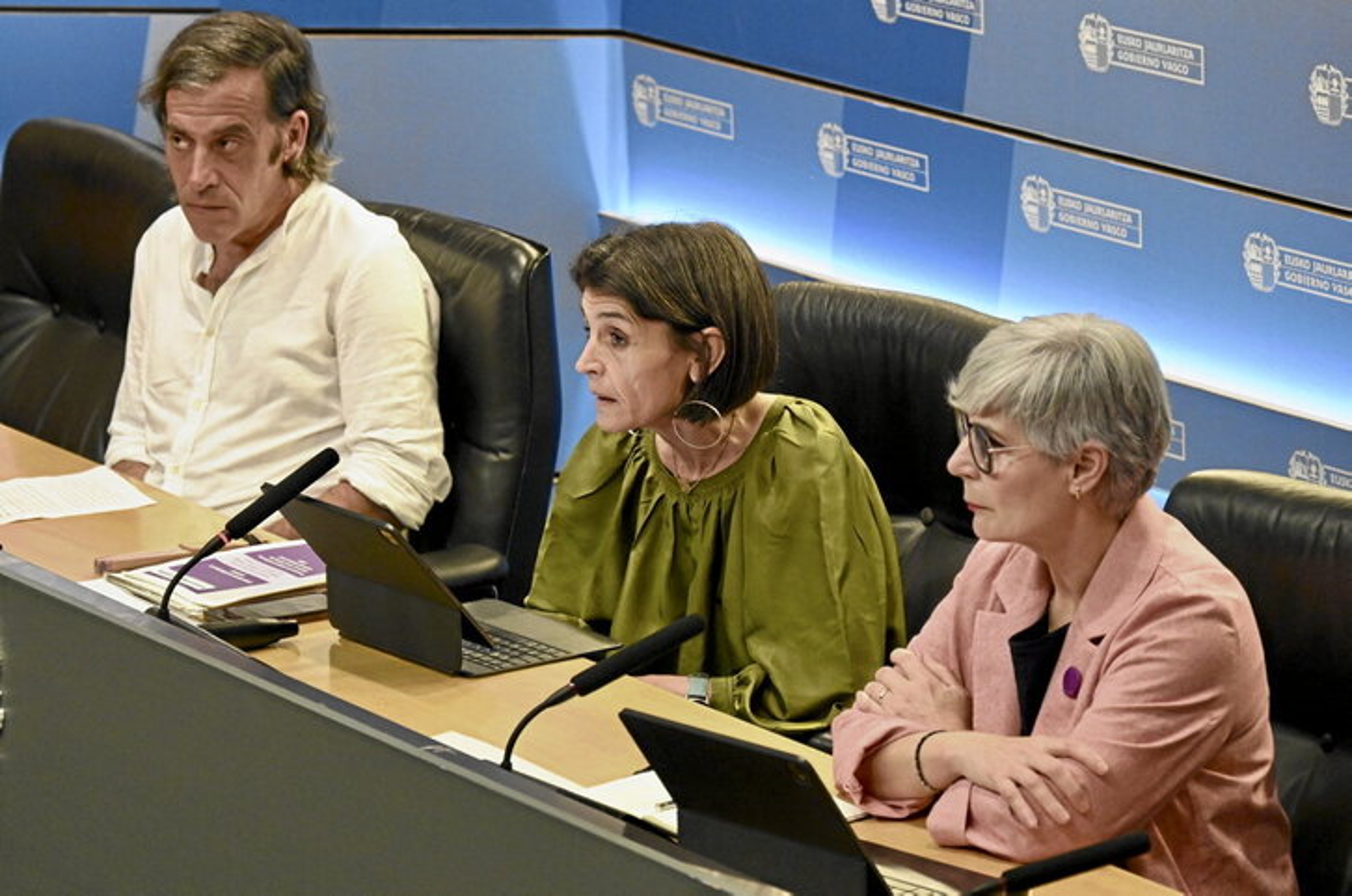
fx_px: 5247
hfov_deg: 14.7
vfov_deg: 9.8
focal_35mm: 140
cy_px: 448
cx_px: 676
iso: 5000
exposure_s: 1/125
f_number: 6.3
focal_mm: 140
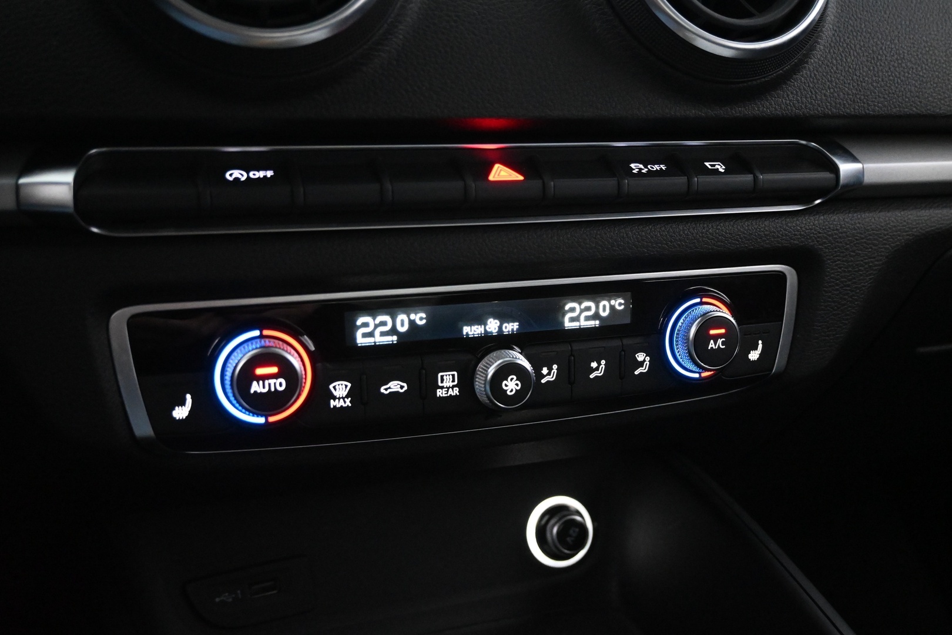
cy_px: 318
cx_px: 476
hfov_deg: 55.1
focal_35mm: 34
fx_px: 912
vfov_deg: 38.4
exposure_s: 1/40
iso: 8000
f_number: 4.2
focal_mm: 23
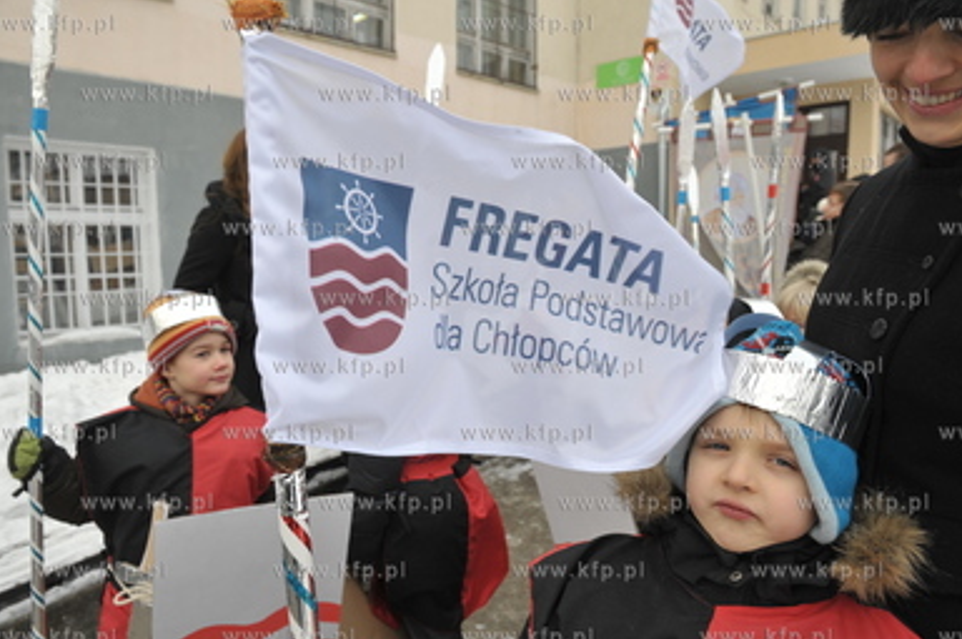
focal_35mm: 25
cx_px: 473
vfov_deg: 51.2
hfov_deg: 71.6
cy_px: 331
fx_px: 667
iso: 640
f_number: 5.6
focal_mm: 24
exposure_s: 1/320
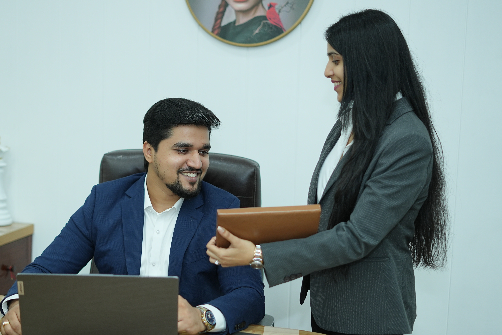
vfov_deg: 21.9
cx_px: 196
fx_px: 864
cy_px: 164
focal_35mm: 62
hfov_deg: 32.3
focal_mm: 50
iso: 200
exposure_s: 1/125
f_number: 2
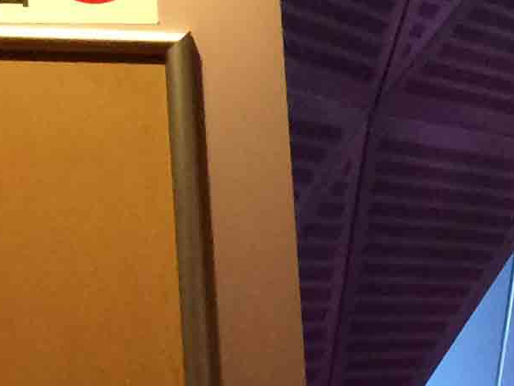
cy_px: 562
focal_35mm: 156
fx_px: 2316
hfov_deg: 10.6
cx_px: 1276
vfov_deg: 9.3
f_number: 2.2
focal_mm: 4.15
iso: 160
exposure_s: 1/33
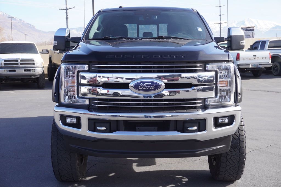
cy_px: 94
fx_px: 398
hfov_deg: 38.9
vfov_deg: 26.5
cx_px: 140
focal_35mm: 51
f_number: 7.1
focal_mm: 34
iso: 100
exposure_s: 1/125
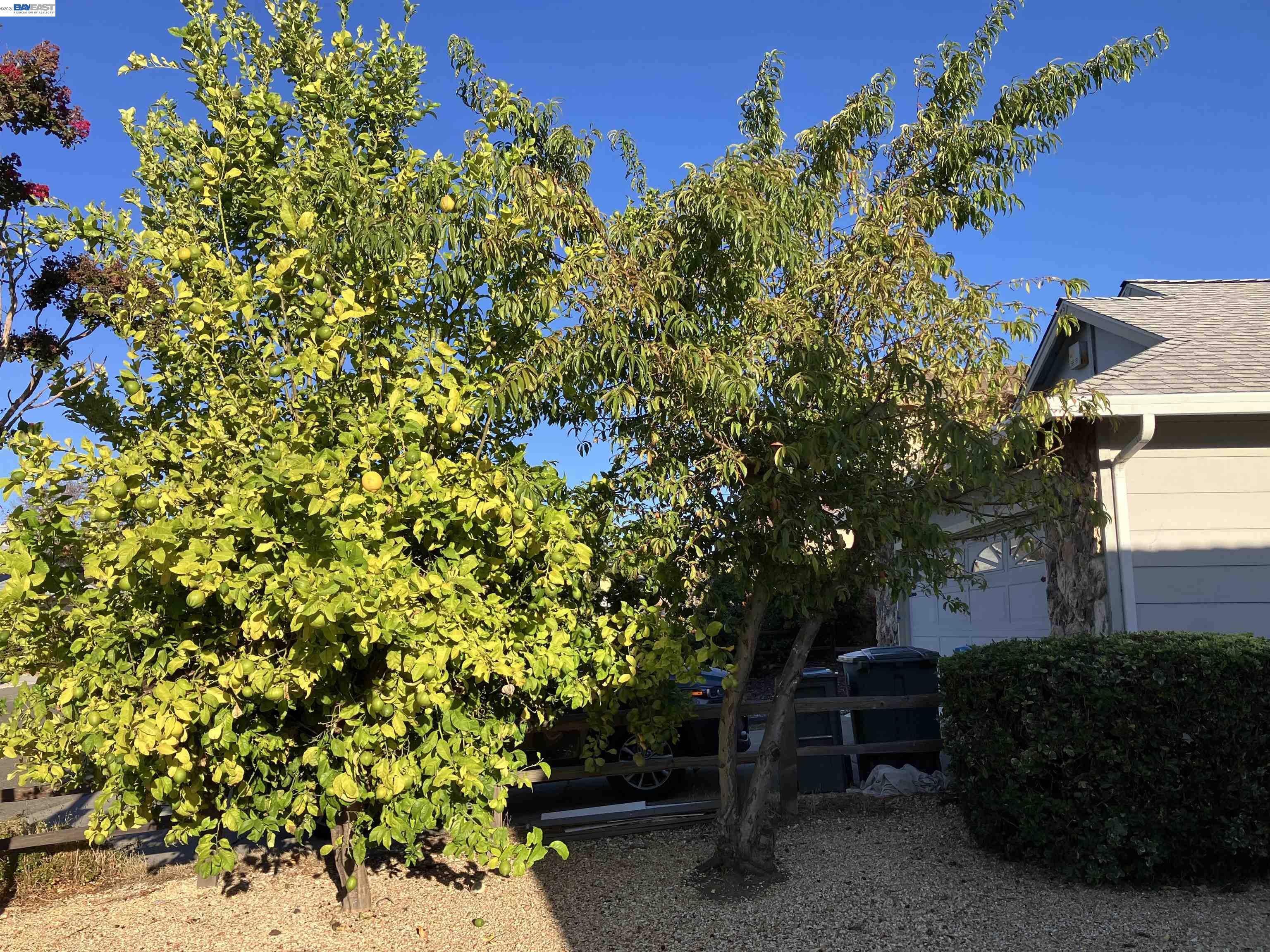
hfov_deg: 63.4
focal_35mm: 28
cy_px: 476
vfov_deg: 49.7
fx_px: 1027
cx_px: 635
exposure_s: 1/1156
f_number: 1.8
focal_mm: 3.99
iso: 32
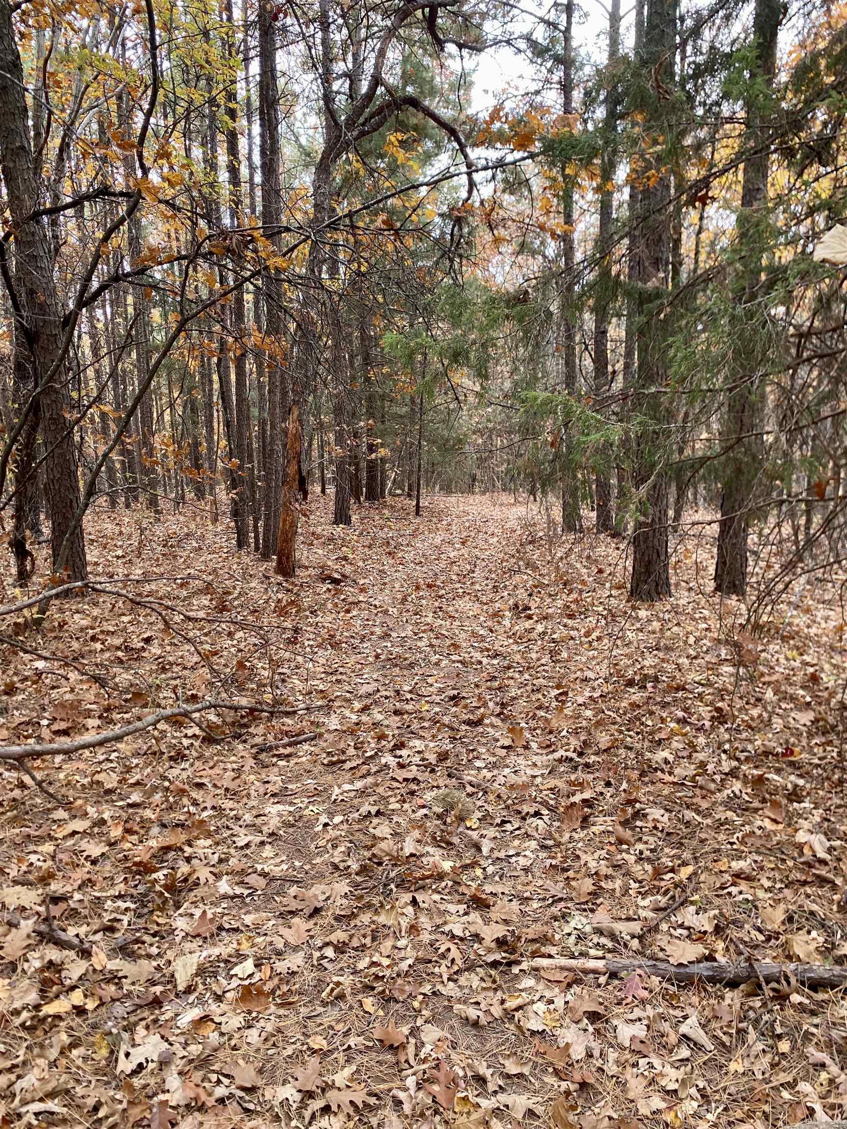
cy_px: 564
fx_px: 848
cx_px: 424
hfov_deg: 53.1
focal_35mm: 26
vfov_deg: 67.3
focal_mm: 4.25
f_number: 1.8
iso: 64
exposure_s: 1/121
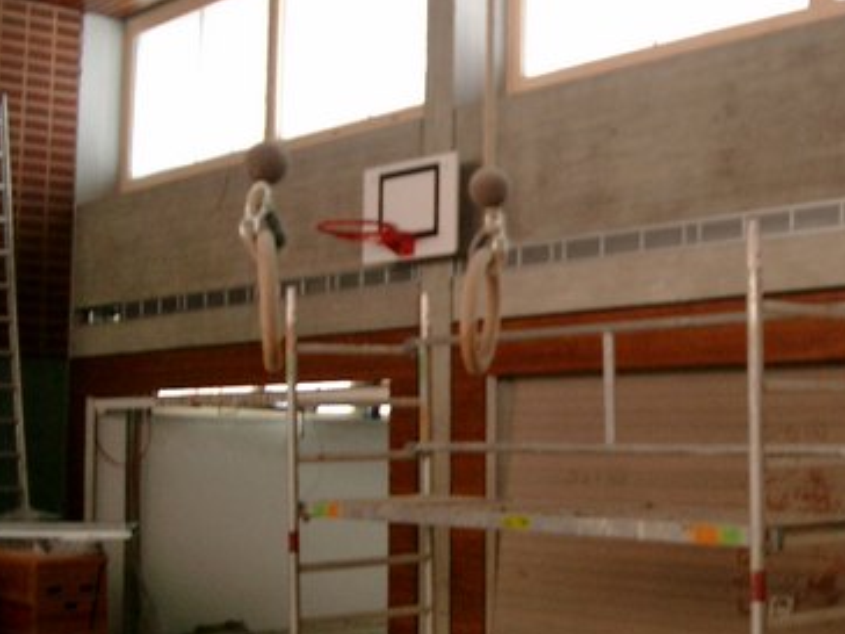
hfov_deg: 31.2
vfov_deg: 24.0
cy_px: 353
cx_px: 624
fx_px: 1489
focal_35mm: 61
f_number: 2.6
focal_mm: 7.6
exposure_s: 1/10
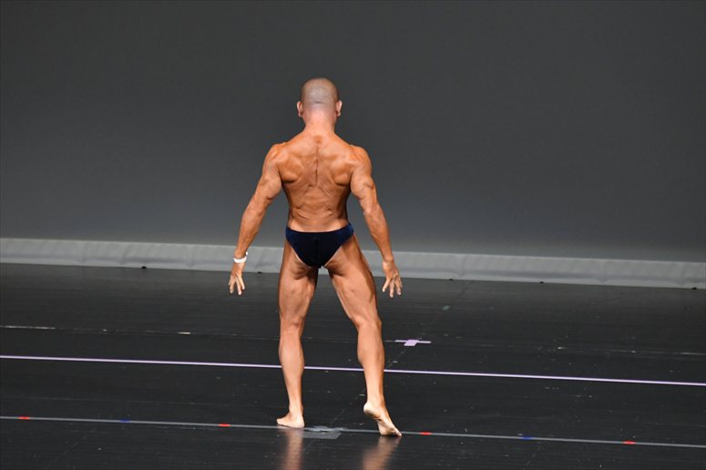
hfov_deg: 6.0
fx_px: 6763
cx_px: 353
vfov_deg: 4.0
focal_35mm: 345
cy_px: 235
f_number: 5.6
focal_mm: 230
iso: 4000
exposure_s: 1/400
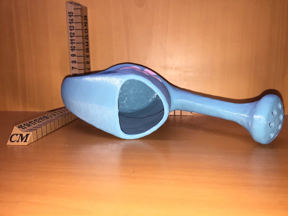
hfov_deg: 61.7
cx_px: 144
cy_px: 108
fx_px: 241
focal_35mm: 29
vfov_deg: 48.2
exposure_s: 1/30
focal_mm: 4.15
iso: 32
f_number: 2.2
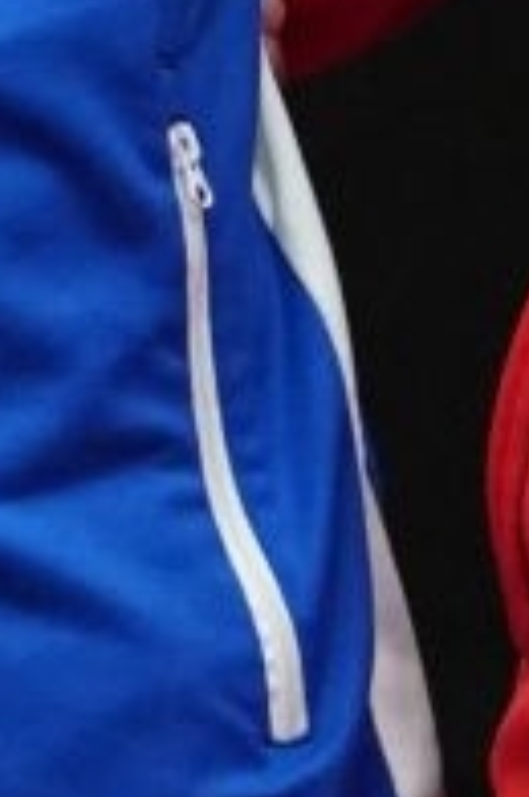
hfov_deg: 0.9
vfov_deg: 1.3
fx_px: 34814
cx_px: -1266
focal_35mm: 1574
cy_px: -545
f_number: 2.8
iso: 4000
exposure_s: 1/1000
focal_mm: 171
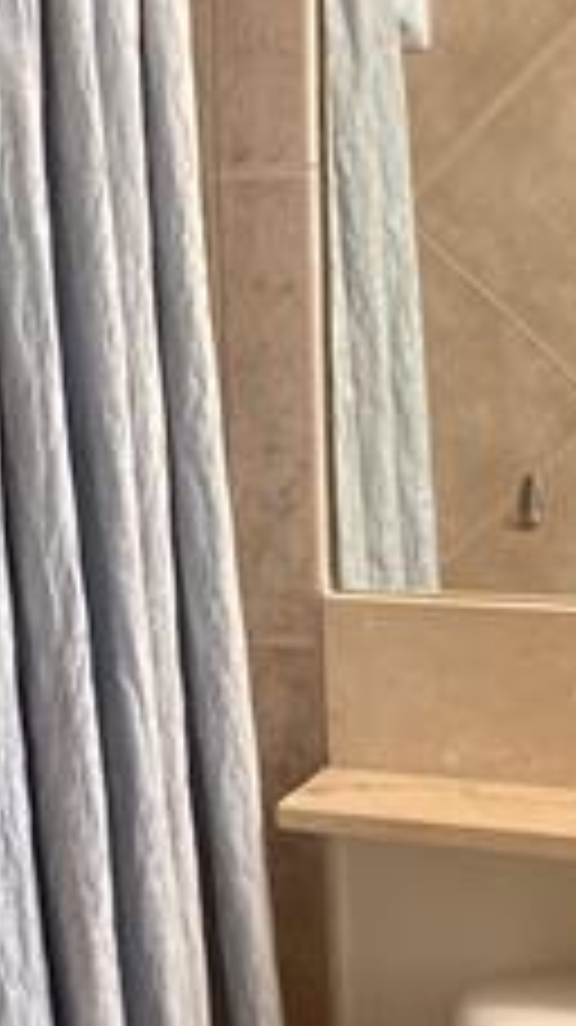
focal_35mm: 89
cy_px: 468
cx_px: -220
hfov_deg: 13.0
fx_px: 2420
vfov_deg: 23.9
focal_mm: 3.3
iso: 250
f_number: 2.4
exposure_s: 1/60
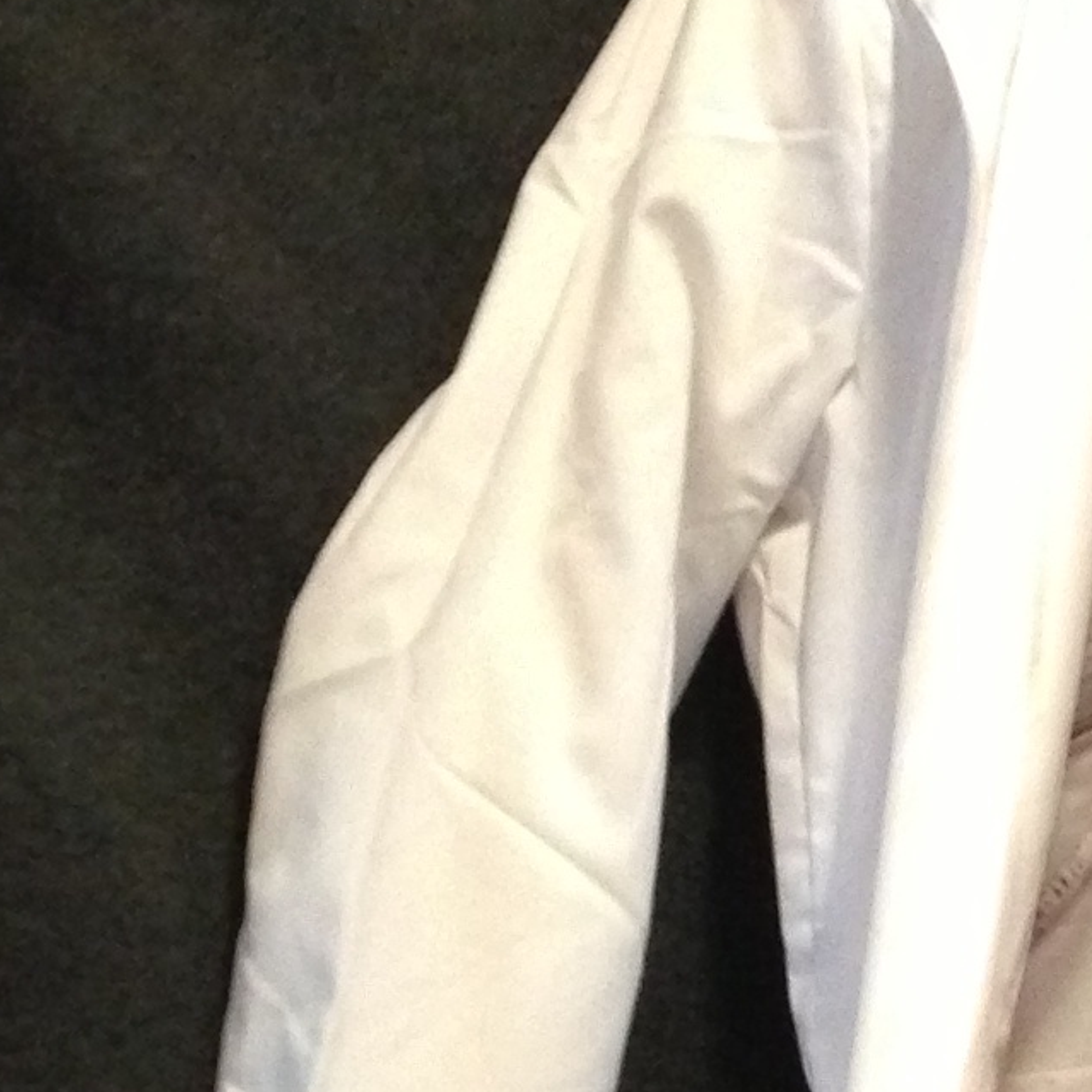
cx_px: 1699
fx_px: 5318
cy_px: 959
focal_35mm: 149
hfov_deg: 11.2
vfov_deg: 11.7
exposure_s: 1/20
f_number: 2.4
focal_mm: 4.13
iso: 320
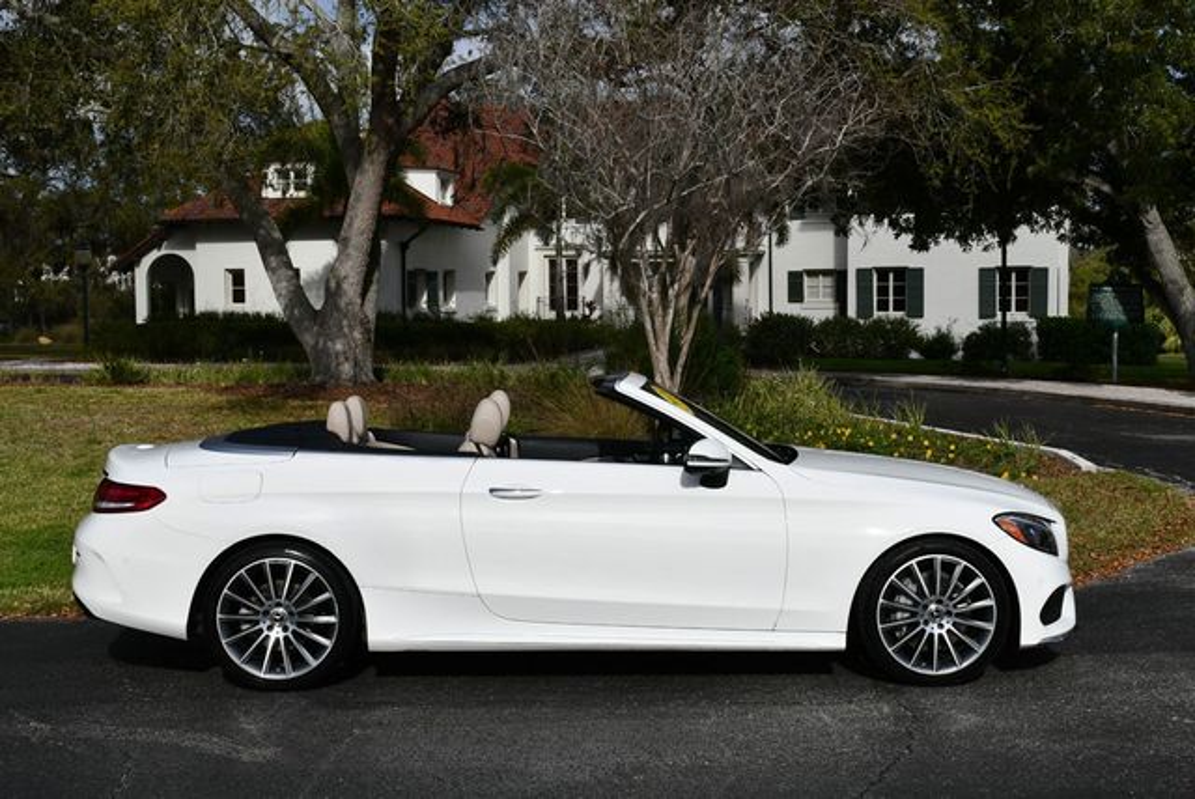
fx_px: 1728
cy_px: 400
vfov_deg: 26.0
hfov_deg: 38.2
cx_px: 598
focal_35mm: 52
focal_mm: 26
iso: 100
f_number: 10
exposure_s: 1/400
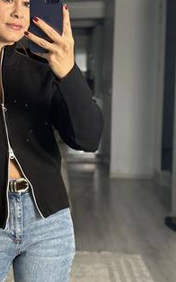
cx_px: 8
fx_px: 630
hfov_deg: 15.7
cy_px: 125
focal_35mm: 82
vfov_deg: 25.2
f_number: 1.78
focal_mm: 6.86
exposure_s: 1/50
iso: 100
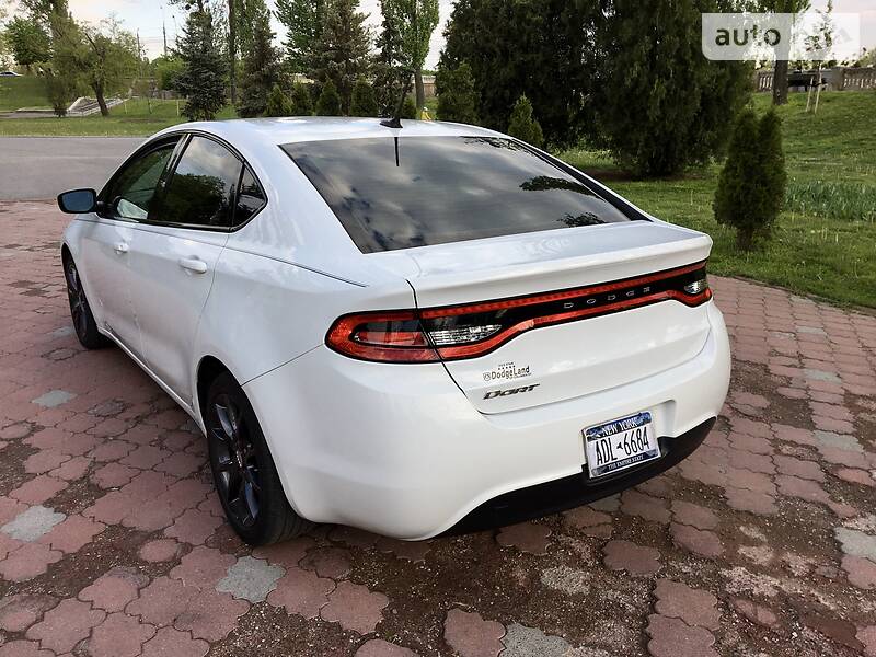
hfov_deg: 61.7
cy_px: 328
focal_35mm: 29
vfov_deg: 48.2
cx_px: 438
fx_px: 734
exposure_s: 1/416
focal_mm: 4.2
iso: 25
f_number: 2.2
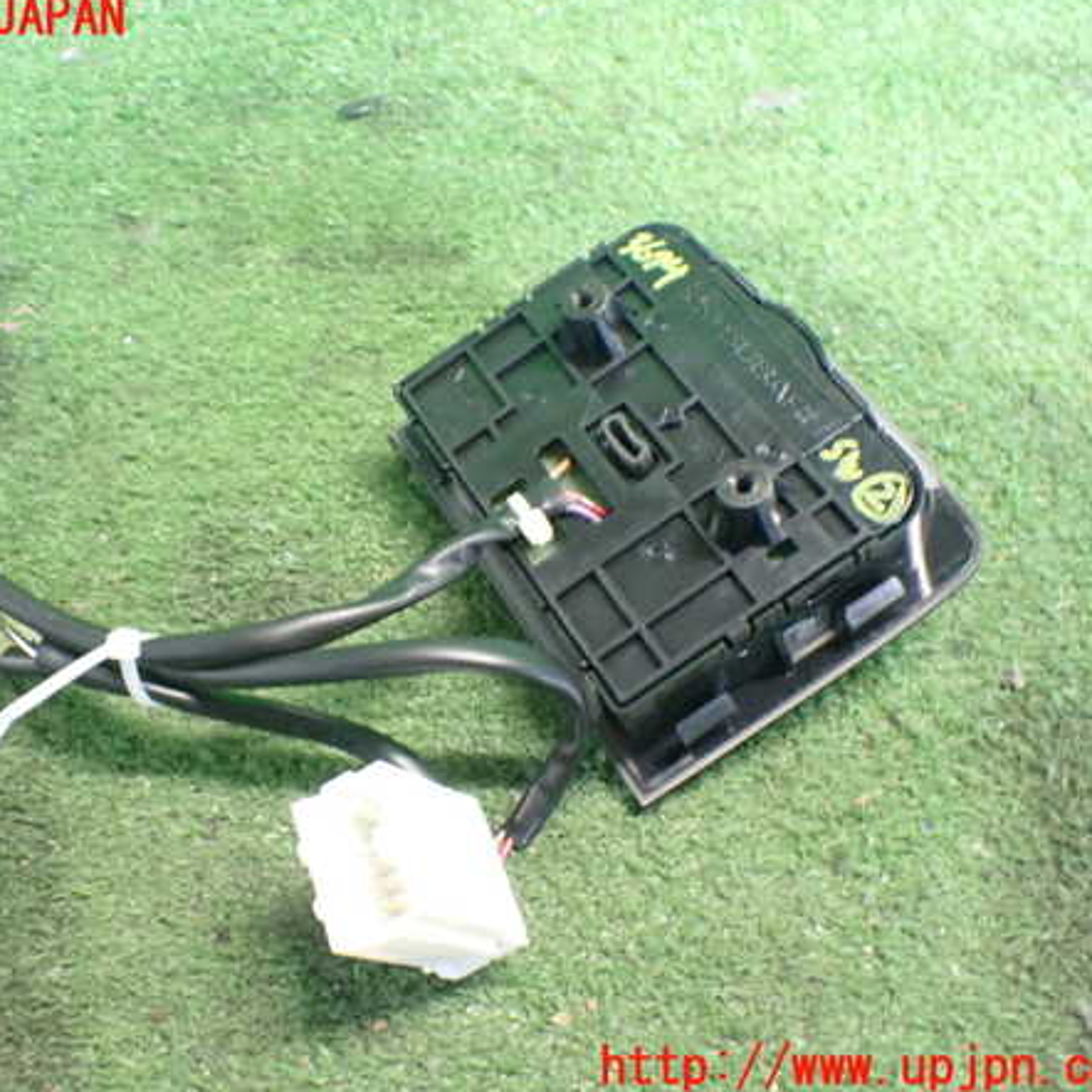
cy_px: 544
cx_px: 418
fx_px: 1285
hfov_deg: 45.7
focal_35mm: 36
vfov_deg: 46.0
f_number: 2.3
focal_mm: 5.4
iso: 1000
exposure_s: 1/30
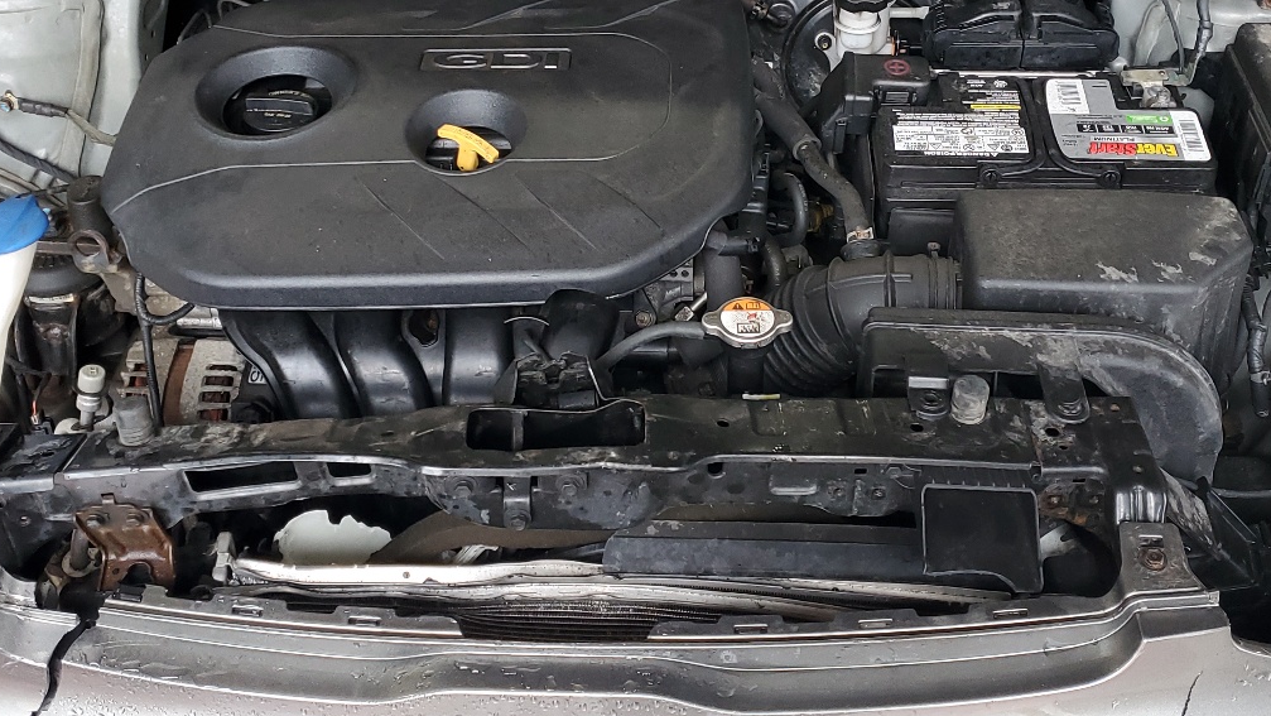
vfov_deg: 26.2
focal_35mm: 45
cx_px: 627
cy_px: 182
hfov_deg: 45.5
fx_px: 1517
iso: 83
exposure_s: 1/60.2
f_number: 1.5
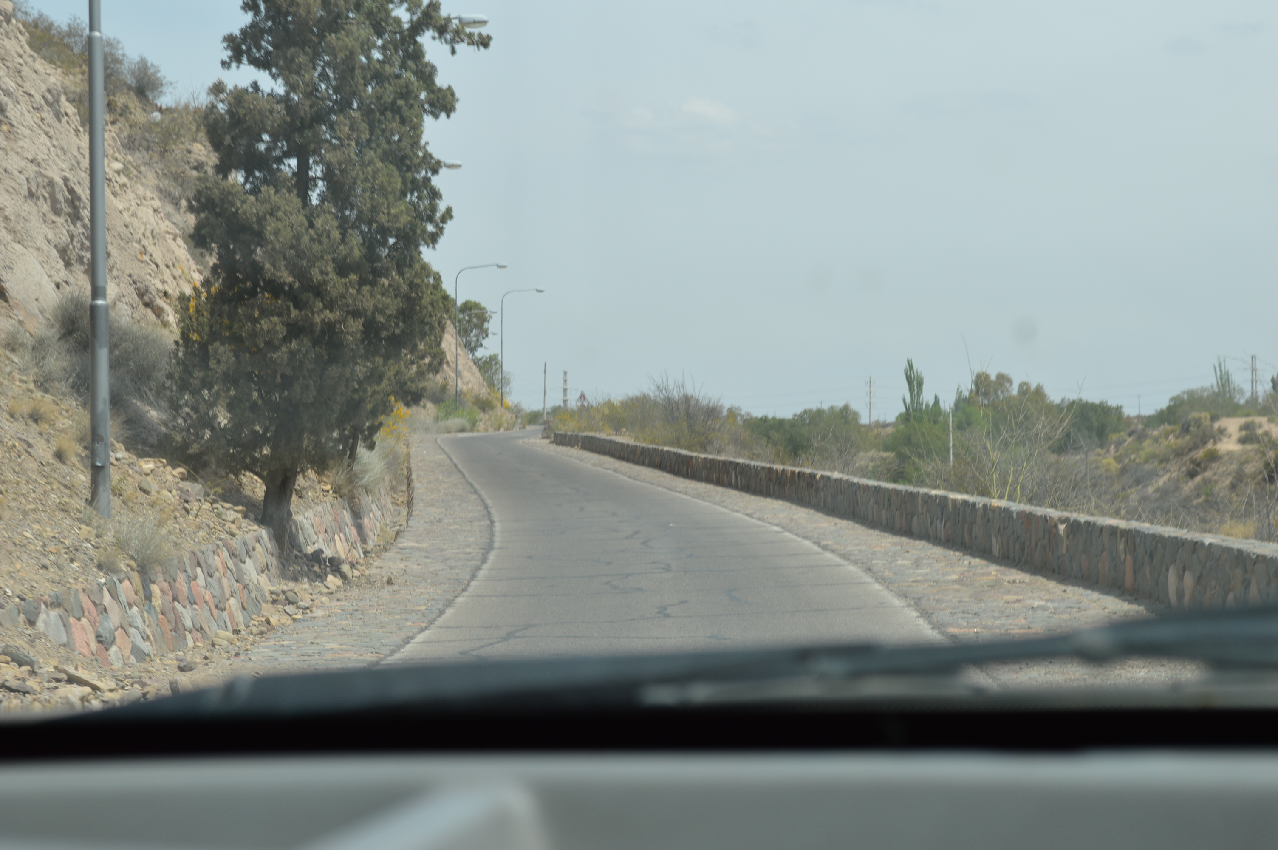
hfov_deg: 24.6
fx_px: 2926
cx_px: 639
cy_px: 425
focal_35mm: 82
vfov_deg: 16.5
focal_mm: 55
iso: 100
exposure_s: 1/250
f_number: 8
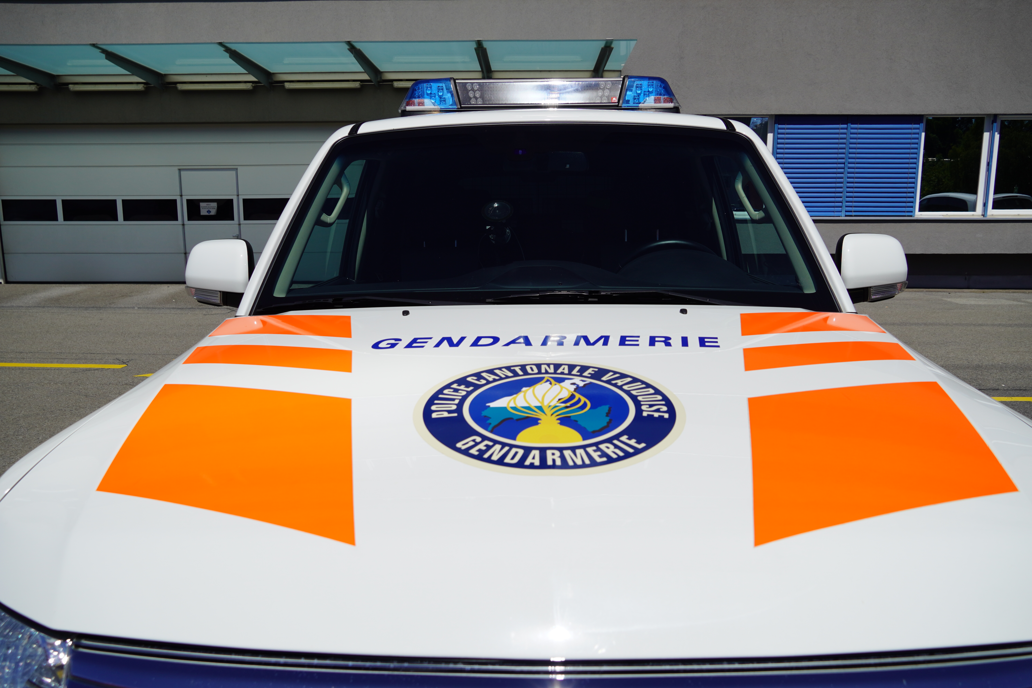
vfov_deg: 47.9
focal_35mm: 27
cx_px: 516
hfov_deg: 67.4
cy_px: 344
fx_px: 774
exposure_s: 1/2000
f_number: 5
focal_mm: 18
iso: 100
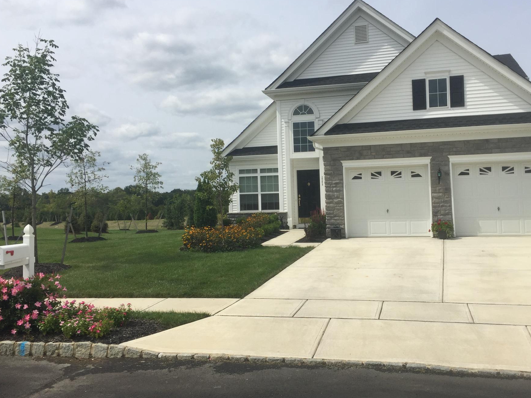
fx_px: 522
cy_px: 205
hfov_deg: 53.9
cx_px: 289
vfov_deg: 41.8
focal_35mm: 34
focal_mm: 4.15
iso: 32
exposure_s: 1/3597
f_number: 2.2
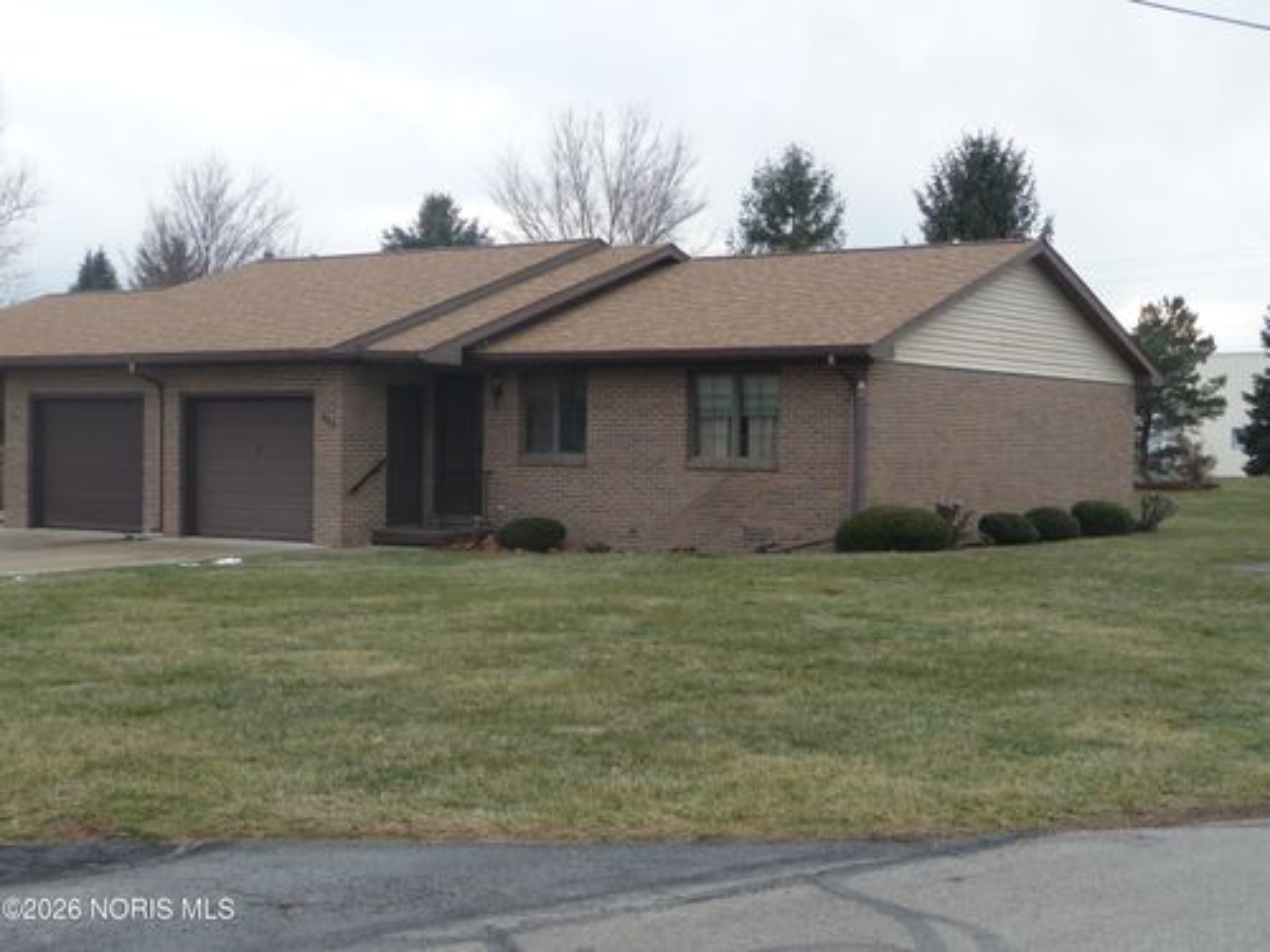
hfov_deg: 38.2
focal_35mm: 50
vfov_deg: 29.1
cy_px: 476
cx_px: 635
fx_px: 1834
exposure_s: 1/50
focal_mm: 7.6
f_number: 4.1
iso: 100
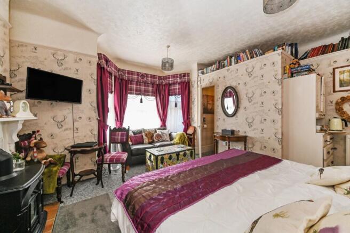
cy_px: 116
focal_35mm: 14
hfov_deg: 104.3
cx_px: 175
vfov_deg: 81.2
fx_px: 136
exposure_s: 1/125
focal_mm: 14
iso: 400
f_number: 8
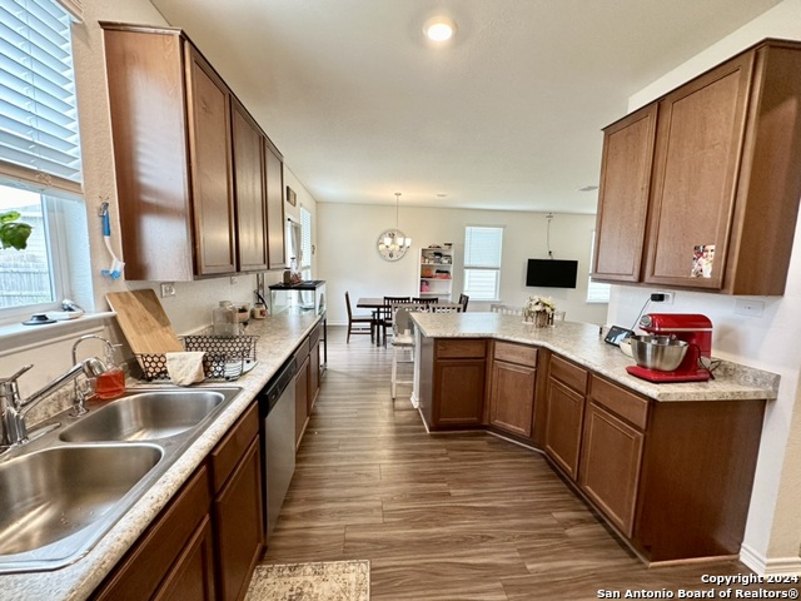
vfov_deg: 85.7
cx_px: 400
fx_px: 324
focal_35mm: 14
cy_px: 300
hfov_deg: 102.1
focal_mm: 2.22
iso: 200
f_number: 2.2
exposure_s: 1/120
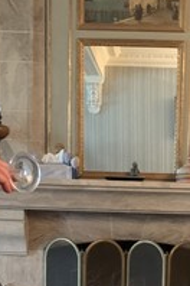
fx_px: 649
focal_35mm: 82
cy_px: 306
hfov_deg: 16.5
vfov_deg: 23.4
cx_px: 163
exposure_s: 1/25
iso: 640
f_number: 1.8
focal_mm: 4.25
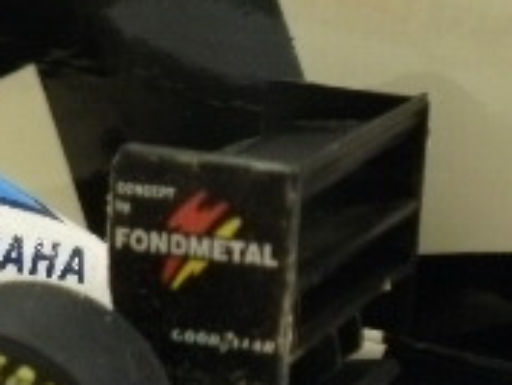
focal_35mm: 159
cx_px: -318
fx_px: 2353
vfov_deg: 9.3
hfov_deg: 11.7
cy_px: 289
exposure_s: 1/15
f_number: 4
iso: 125
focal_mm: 7.7
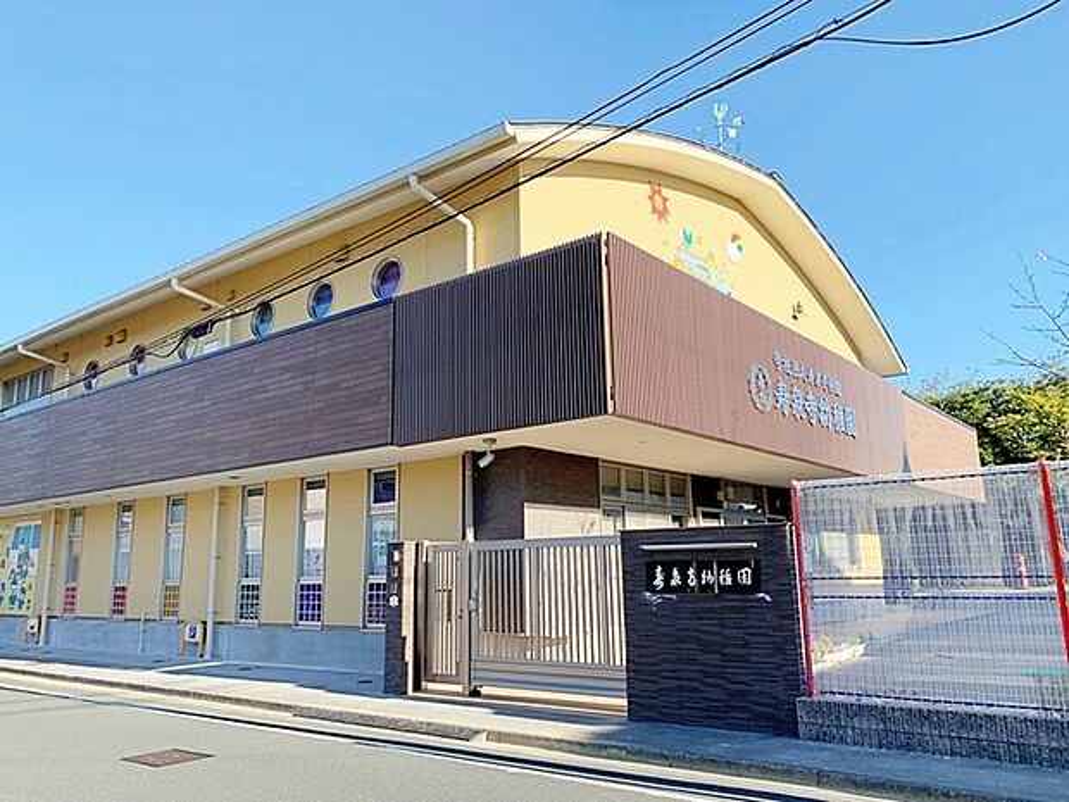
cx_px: 534
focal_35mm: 26
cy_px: 401
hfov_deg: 67.3
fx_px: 803
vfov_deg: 53.1
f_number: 1.8
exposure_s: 1/903
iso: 25
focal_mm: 4.25
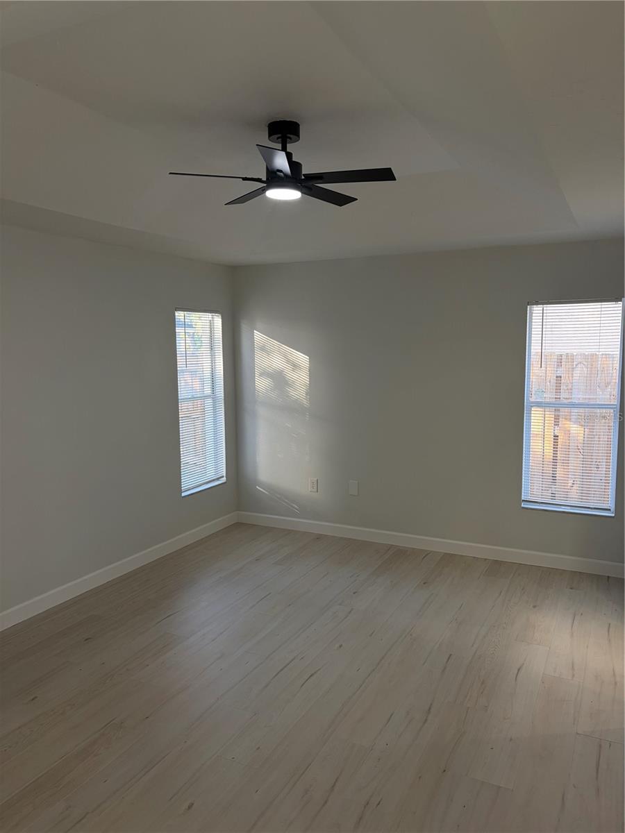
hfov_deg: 53.1
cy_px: 416
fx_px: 626
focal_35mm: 26
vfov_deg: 67.3
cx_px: 312
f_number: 1.6
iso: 80
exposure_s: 1/120
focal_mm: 5.96
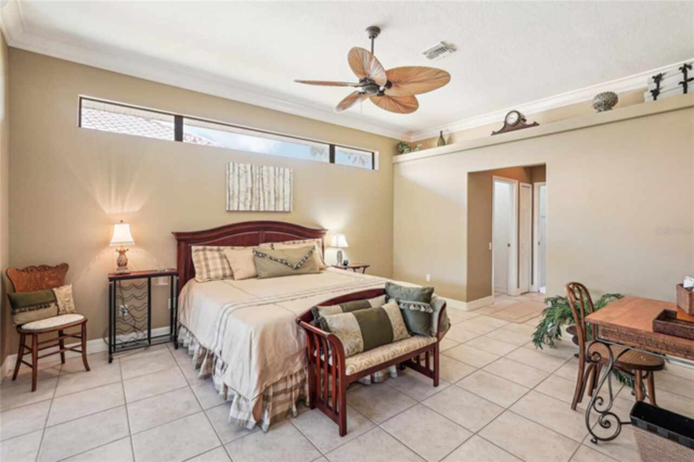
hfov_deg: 96.8
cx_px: 347
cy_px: 231
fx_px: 308
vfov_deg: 73.7
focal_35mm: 16
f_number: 8
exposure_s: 1/6
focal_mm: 16
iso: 400
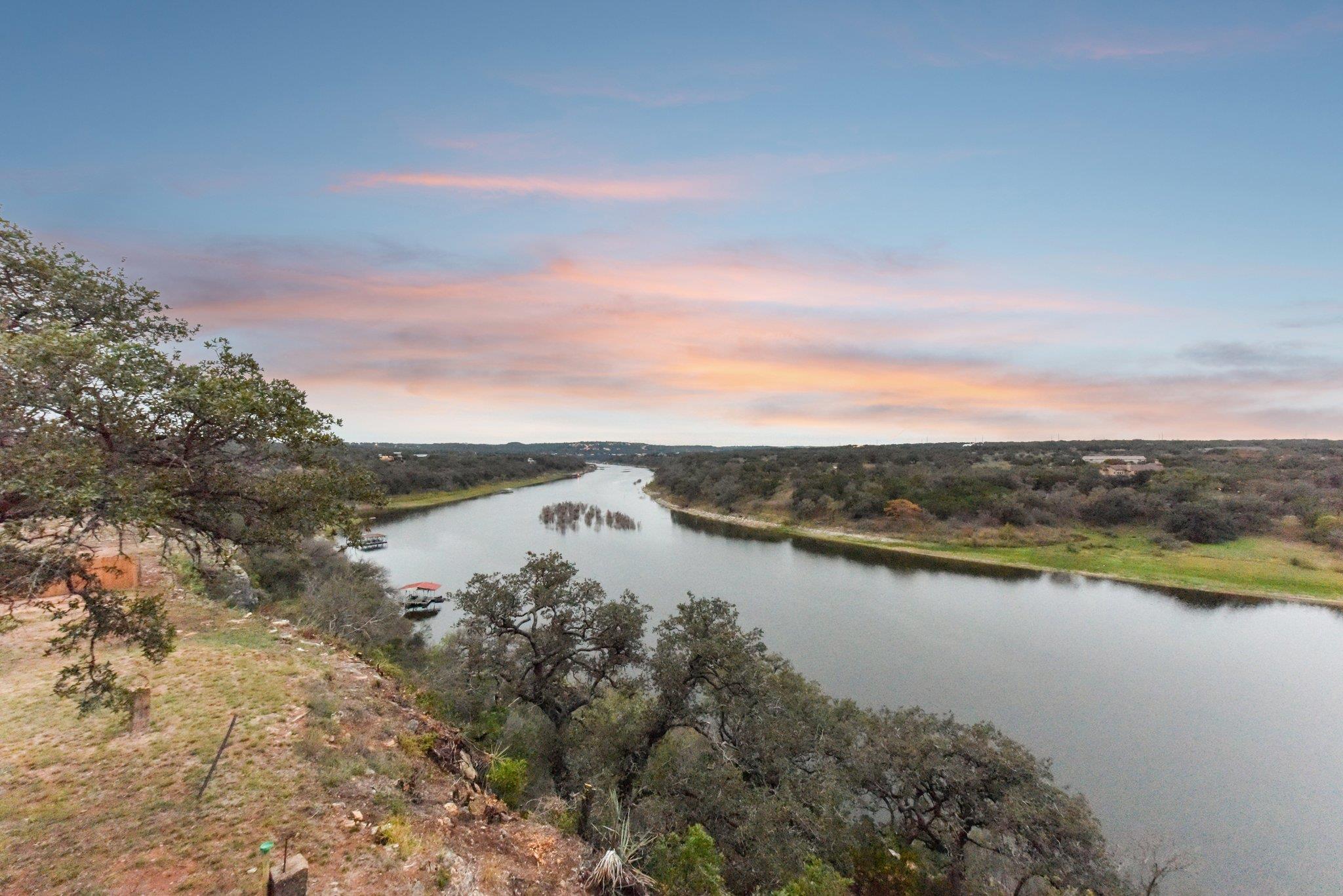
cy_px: 448
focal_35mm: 14
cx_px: 672
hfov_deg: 104.2
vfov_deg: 81.2
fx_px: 522
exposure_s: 1/15
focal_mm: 14
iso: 3200
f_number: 8
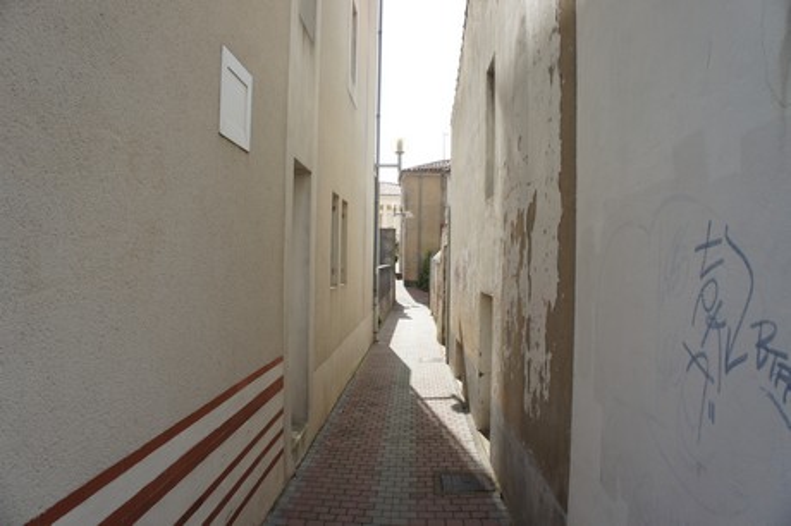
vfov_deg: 47.9
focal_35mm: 27
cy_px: 263
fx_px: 593
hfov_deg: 67.4
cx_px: 396
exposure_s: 1/320
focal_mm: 18
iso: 200
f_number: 7.1
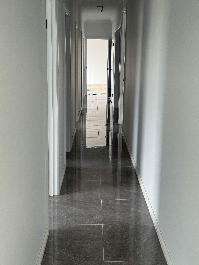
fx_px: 368
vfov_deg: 39.7
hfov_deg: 30.3
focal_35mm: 48
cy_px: 132
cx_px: 100
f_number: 1.78
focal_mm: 6.76
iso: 100
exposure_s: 1/119
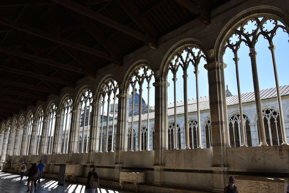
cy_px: 96
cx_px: 144
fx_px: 241
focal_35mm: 30
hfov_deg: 61.9
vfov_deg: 43.6
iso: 100
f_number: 11
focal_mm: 20
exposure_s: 1/100
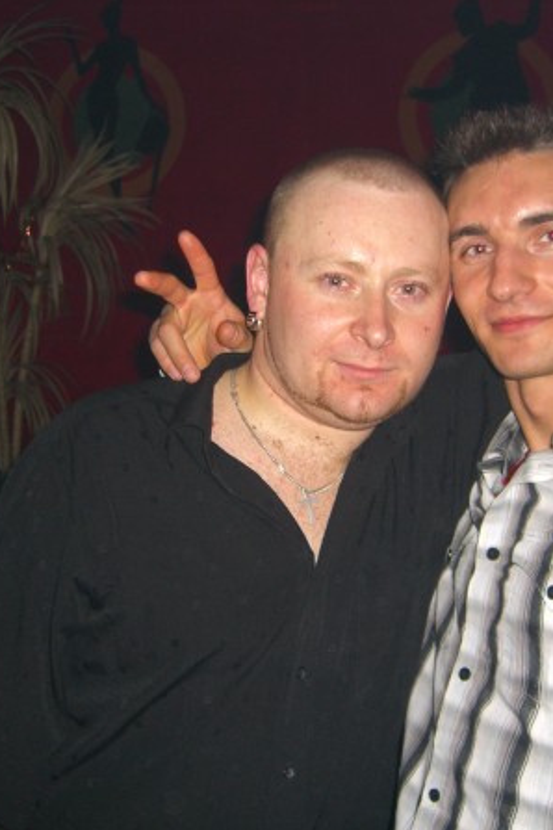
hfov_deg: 25.5
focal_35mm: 53
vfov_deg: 37.5
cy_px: 416
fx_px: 1221
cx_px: 323
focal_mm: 7.9
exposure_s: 1/60
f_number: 2.8
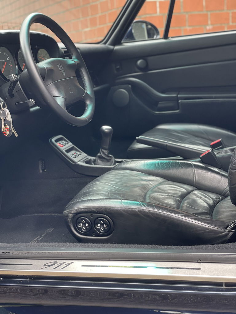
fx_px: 473
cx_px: 118
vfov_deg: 36.8
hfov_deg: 28.0
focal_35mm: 52
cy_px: 157
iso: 100
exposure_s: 1/122
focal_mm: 6
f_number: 2
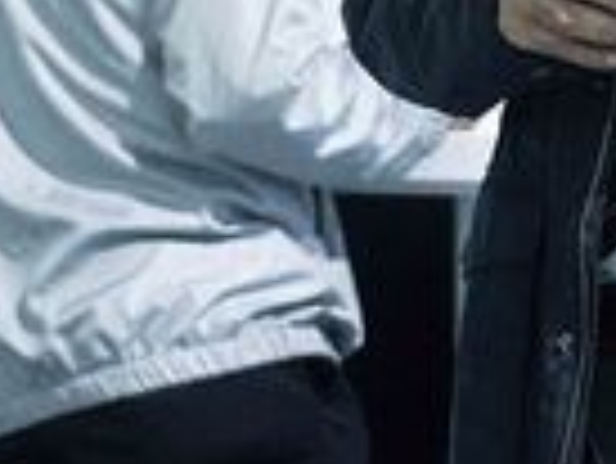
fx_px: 3901
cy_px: -257
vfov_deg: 6.7
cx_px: 944
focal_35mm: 219
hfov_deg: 8.8
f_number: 4
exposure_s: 1/400
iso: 3200
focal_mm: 52
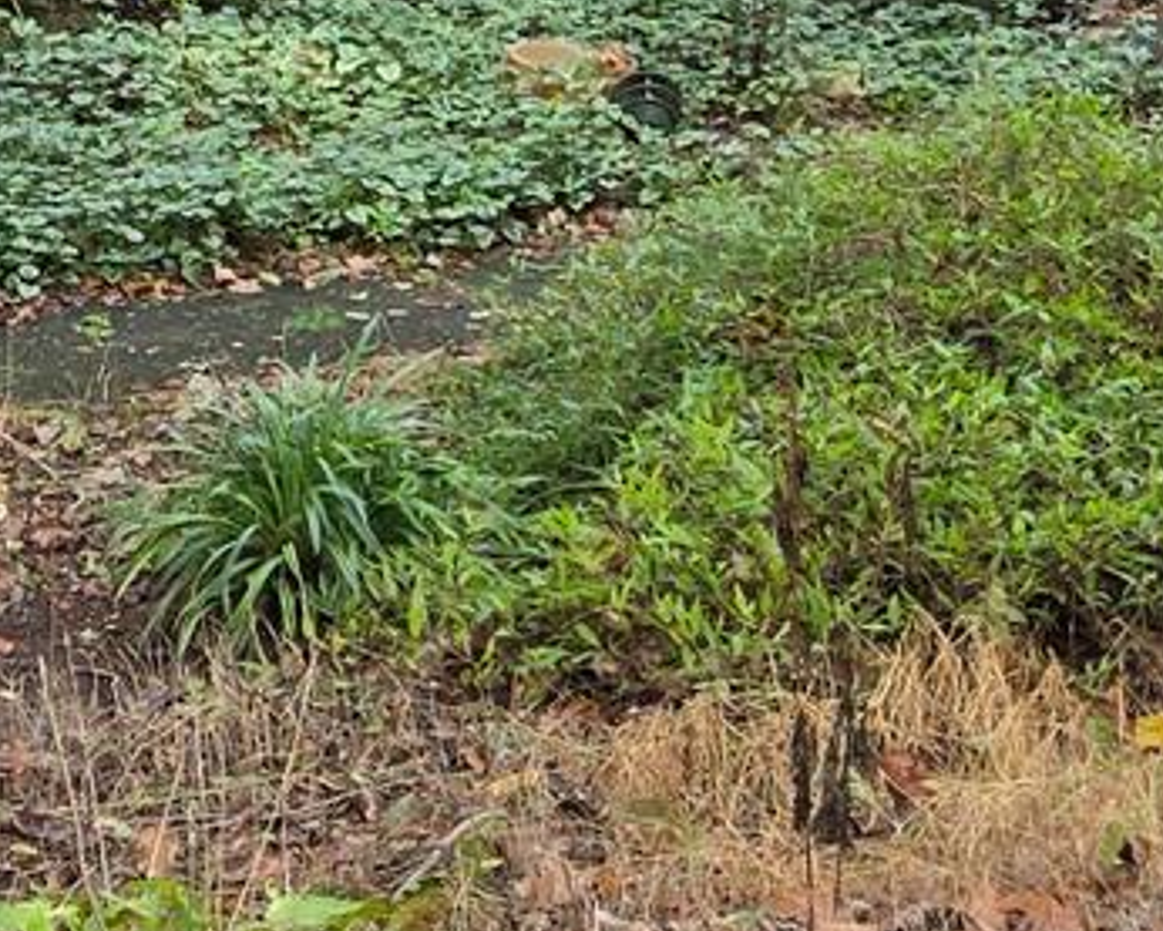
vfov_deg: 10.9
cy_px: -682
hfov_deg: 14.3
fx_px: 4579
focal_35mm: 133
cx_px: 24
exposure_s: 1/180
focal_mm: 5.4
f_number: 1.8
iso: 32
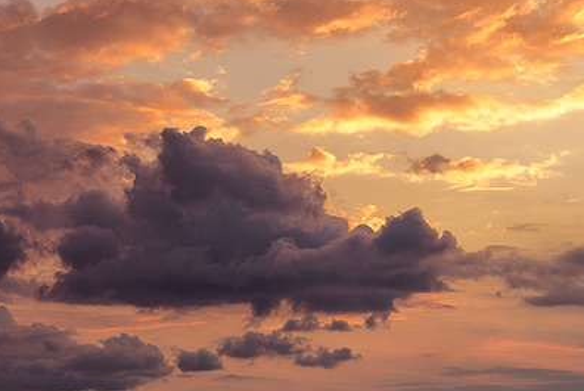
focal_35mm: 106
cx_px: 133
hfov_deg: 19.1
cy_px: 305
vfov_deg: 12.9
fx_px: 1721
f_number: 13
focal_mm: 28
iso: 50
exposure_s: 2
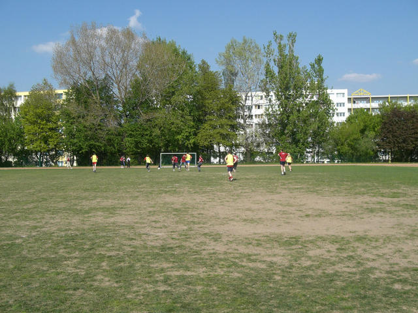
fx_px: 459
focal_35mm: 38
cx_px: 209
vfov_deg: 37.7
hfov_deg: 49.0
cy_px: 156
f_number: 4.4
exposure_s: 1/640
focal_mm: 6.3
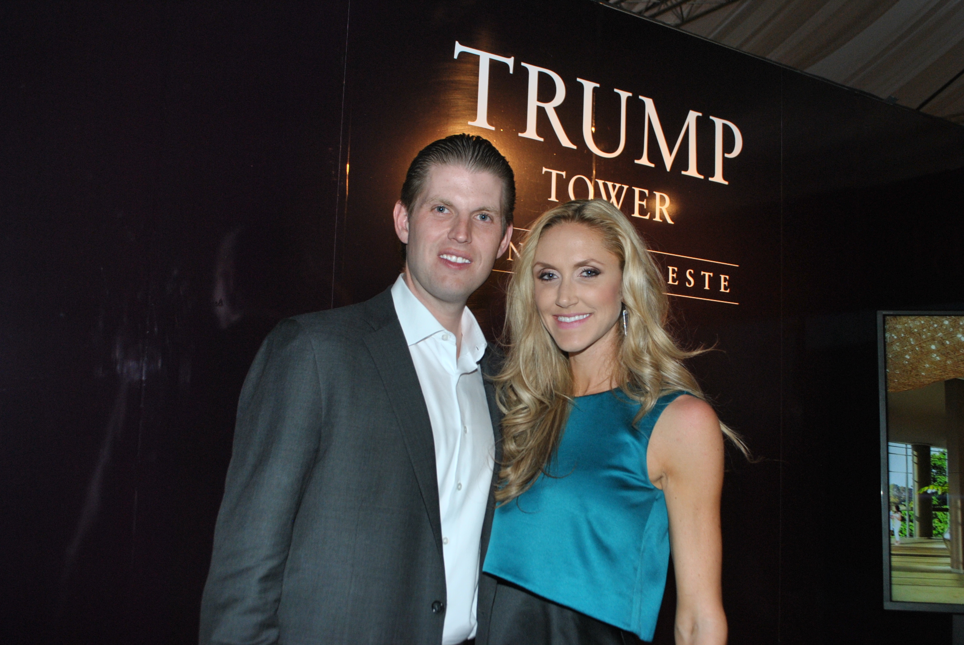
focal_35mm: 36
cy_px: 322
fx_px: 965
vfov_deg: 37.0
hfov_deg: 53.1
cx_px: 482
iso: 400
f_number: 5.6
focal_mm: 24
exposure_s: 1/80
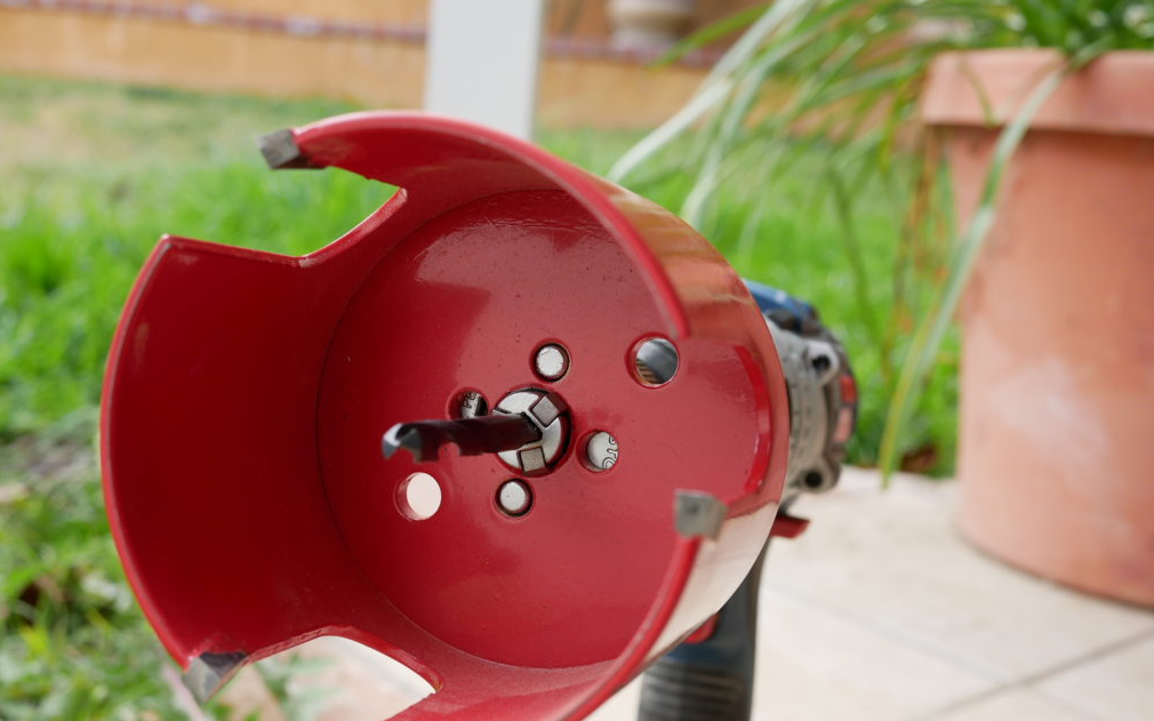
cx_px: 570
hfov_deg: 46.2
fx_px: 1352
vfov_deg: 29.8
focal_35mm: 43
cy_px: 430
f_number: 5
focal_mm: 20
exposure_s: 1/60
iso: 250
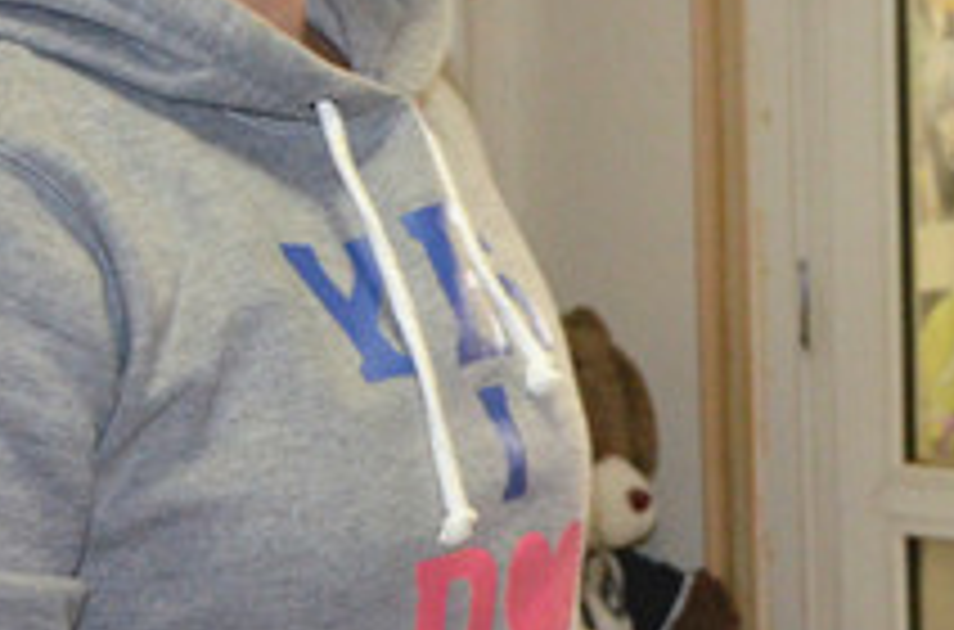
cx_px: 1260
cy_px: 65
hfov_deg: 14.5
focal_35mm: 136
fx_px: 3593
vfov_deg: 10.0
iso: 2200
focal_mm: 24
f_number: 3.8
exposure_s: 1/60
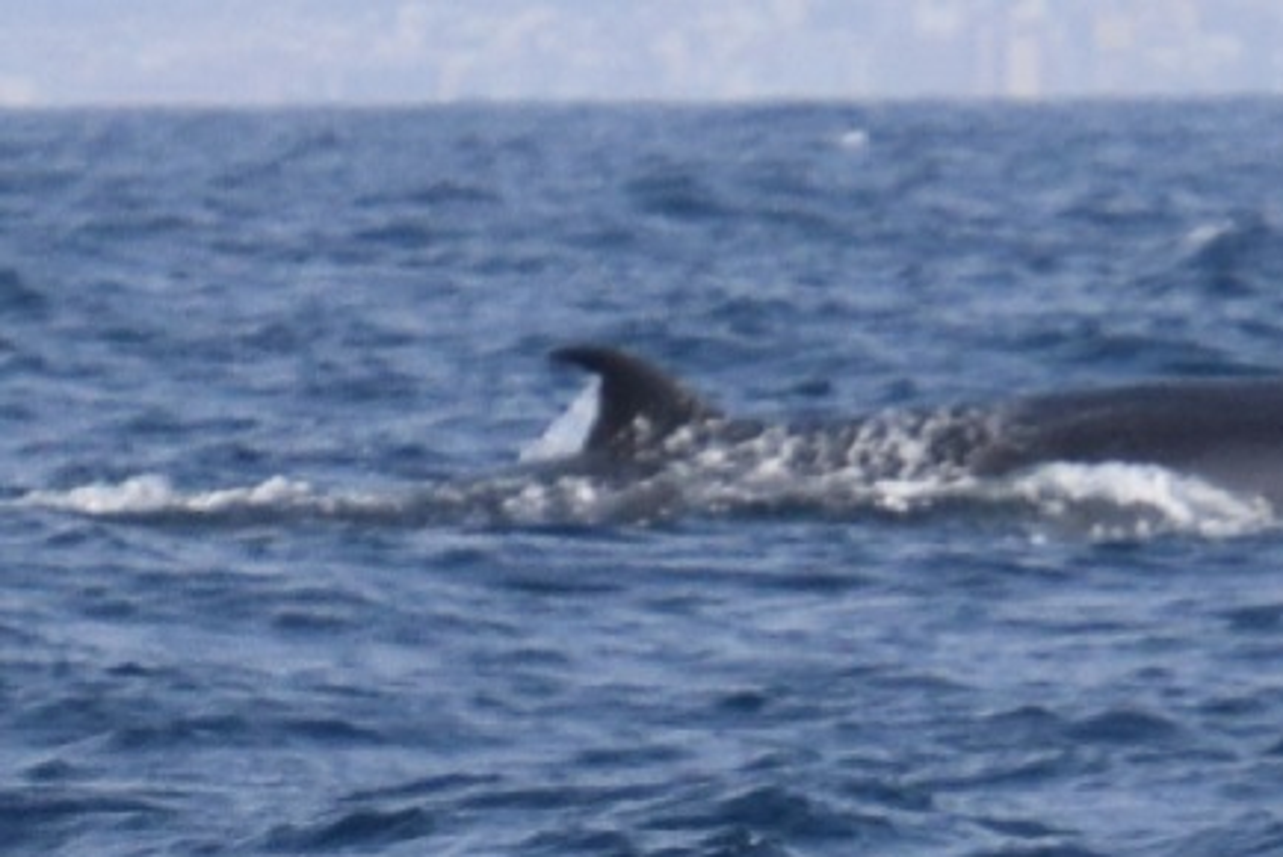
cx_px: 642
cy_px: 428
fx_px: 6687
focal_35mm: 188
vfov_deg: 7.3
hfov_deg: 11.0
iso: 400
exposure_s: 1/1667
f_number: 7.1
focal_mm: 125
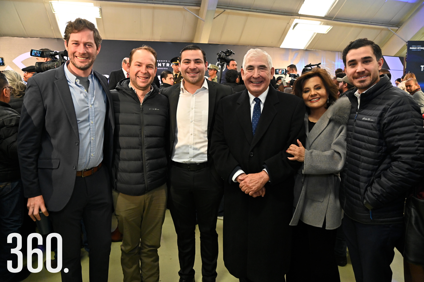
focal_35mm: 24
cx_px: 212
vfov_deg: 53.1
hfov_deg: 73.8
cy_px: 141
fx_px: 282
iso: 2000
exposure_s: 1/160
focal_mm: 24
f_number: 5.6
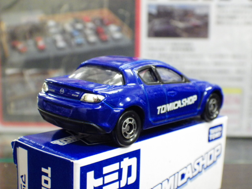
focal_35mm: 59
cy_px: 94
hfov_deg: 32.7
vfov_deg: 24.8
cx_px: 126
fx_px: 430
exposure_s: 1/25
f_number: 4
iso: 1000
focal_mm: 10.7
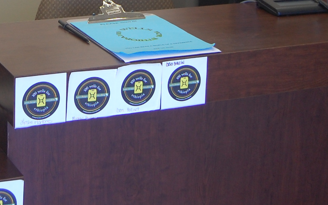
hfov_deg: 20.7
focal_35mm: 98
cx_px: 28
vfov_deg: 13.0
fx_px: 876
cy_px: -52
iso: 400
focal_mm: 22
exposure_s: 1/60
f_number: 3.8
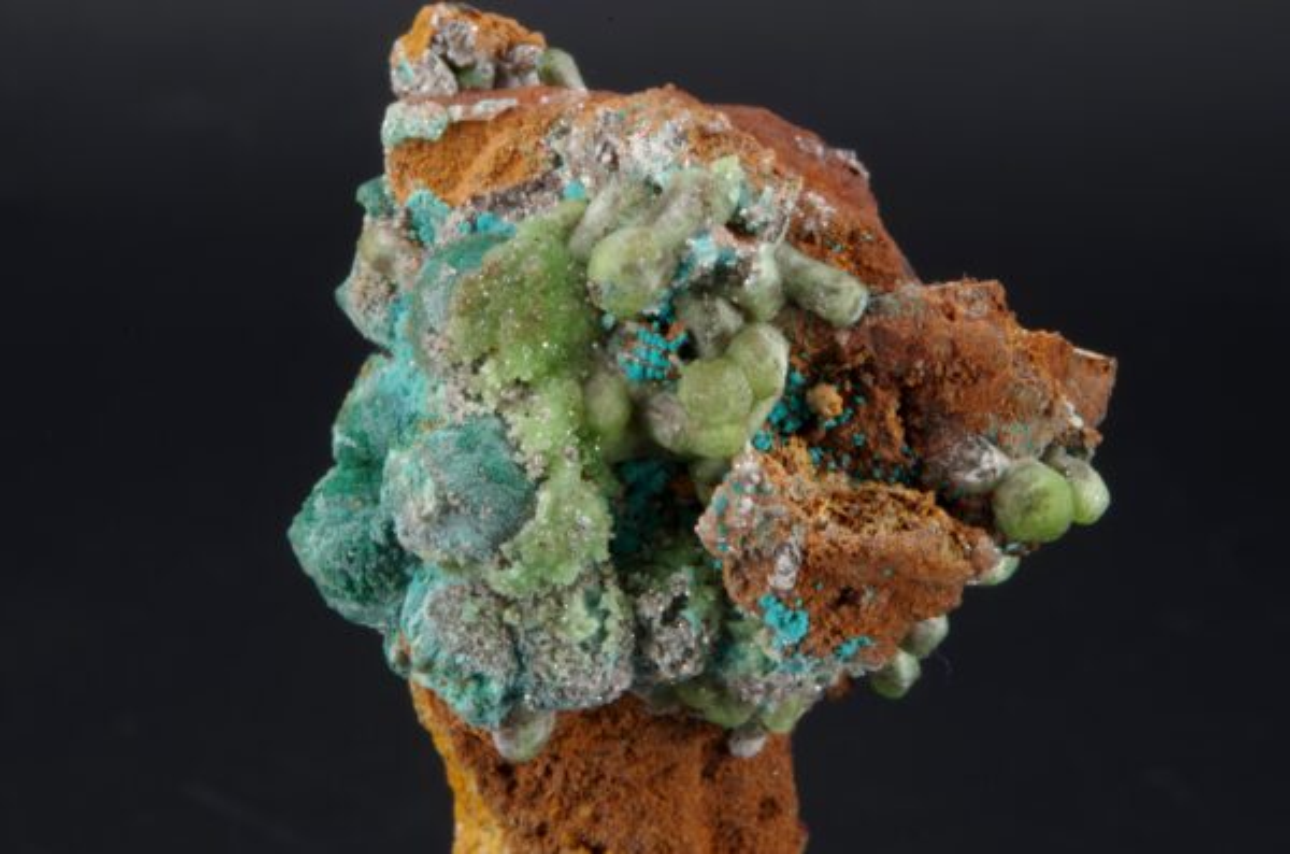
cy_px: 427
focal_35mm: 82
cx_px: 645
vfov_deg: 16.6
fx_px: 2931
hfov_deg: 24.8
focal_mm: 55
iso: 100
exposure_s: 1
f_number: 7.1
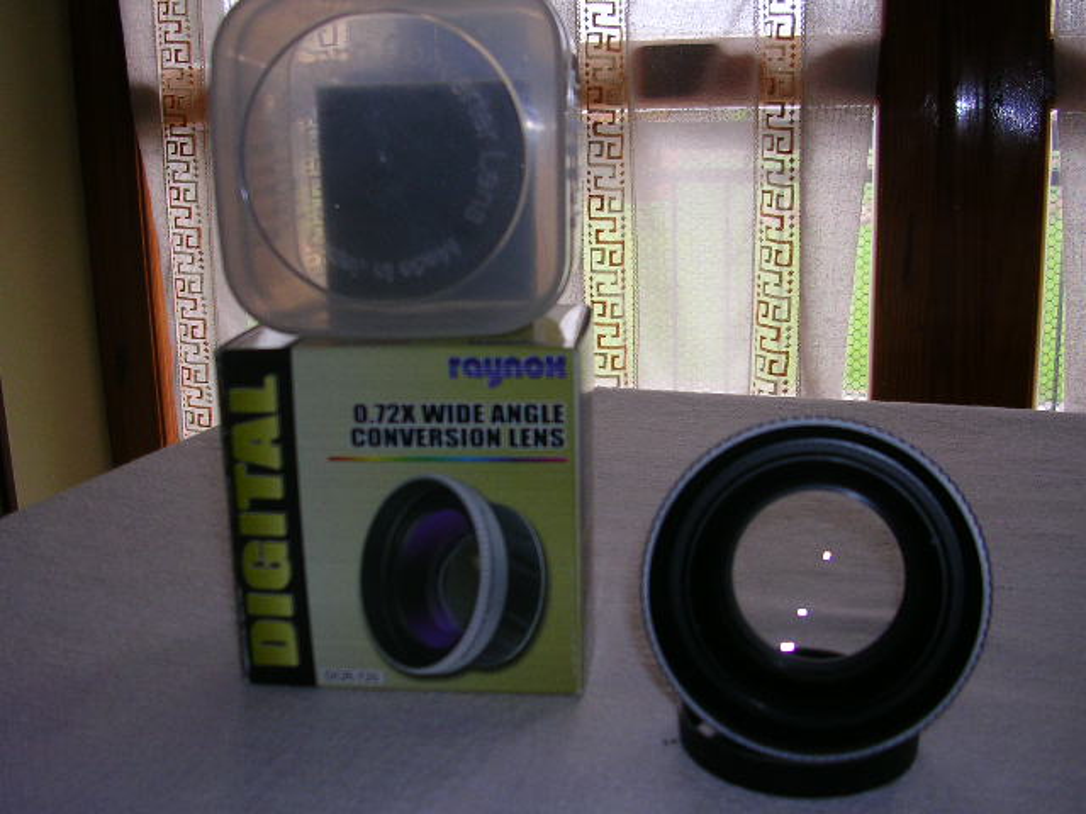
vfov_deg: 37.7
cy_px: 407
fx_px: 1192
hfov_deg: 49.0
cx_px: 543
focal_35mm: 38
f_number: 2.8
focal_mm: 5.8
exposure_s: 1/30
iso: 50
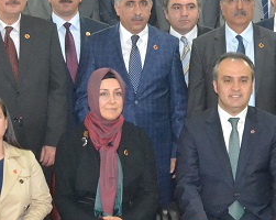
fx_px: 930
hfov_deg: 16.9
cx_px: 150
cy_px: 146
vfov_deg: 13.5
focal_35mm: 114
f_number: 3.5
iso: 3200
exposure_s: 1/60
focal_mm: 22
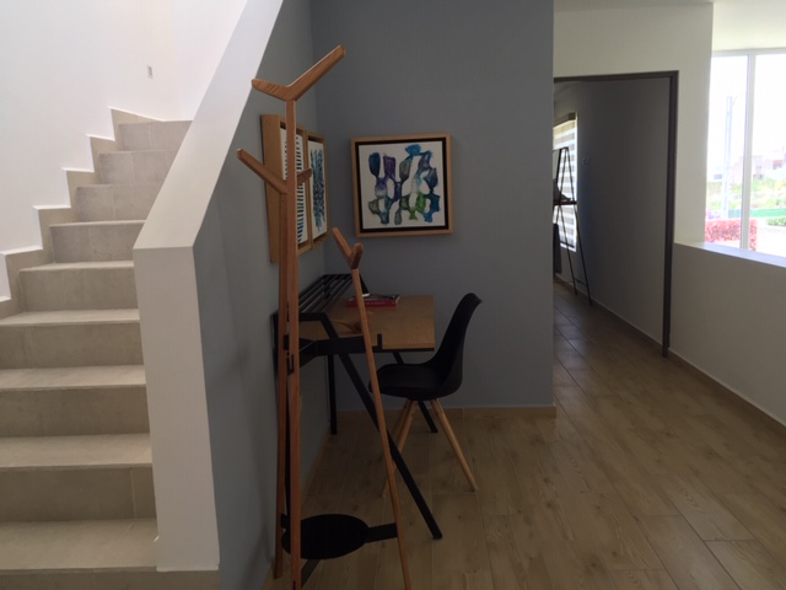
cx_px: 393
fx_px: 658
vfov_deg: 48.2
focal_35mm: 29
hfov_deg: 61.7
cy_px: 295
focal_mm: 4.15
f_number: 2.2
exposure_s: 1/120
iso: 40
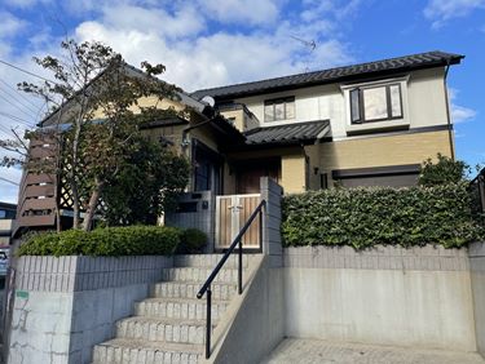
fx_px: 365
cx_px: 242
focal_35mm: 26
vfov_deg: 53.1
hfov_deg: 67.3
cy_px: 182
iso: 50
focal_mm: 4.2
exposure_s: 1/3300
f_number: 1.6
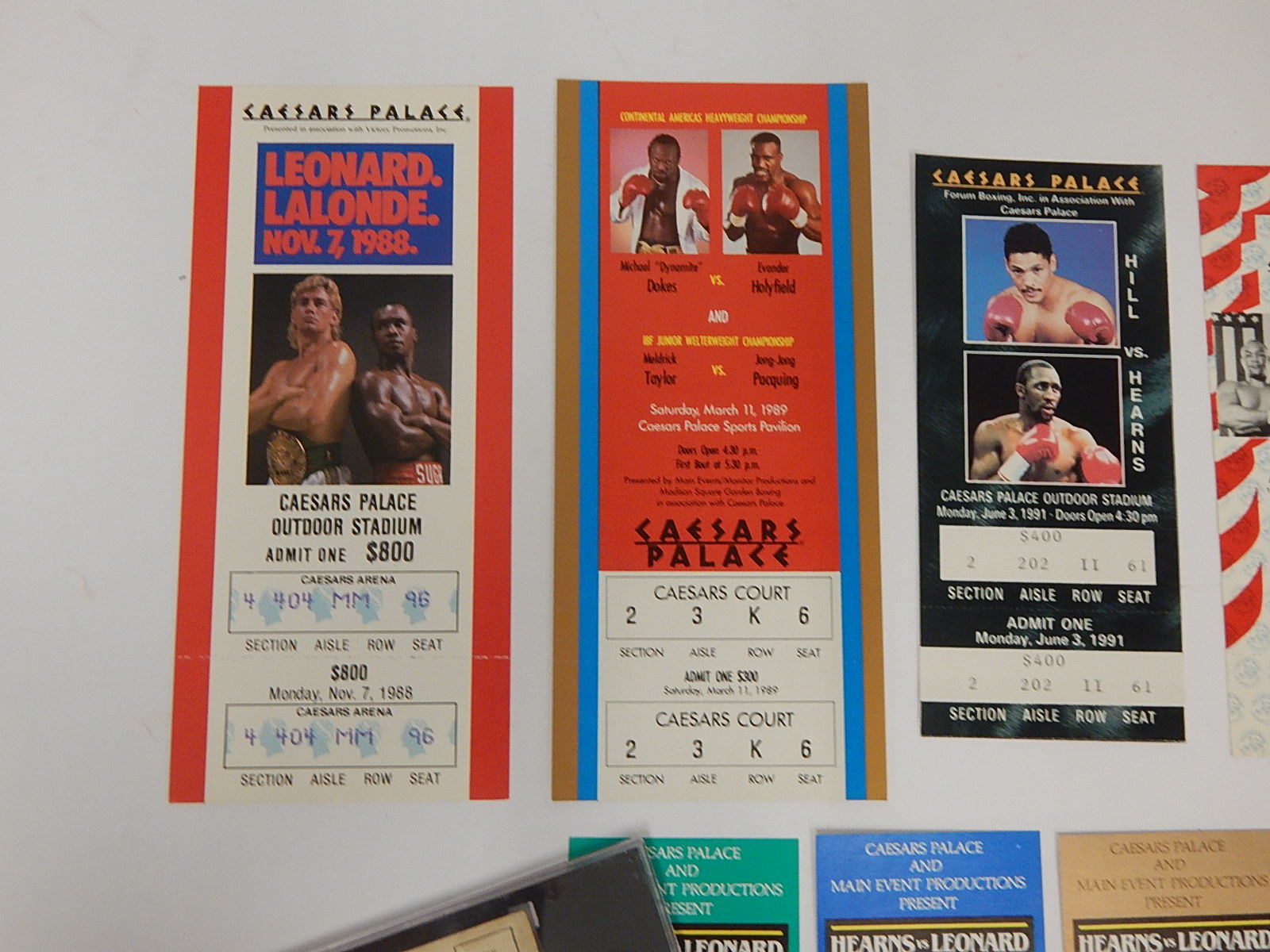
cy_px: 476
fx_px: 1394
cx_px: 635
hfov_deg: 49.0
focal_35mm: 38
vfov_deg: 37.7
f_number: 3.4
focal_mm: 6.8
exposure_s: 1/30
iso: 280
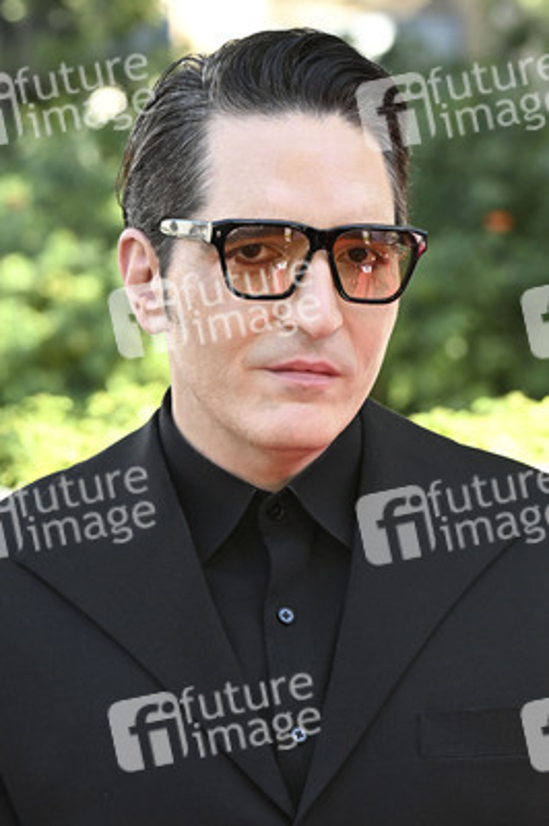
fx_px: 3231
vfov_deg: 14.6
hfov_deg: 9.7
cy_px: 413
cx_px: 274
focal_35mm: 141
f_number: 5.6
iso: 640
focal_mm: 94
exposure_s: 1/320
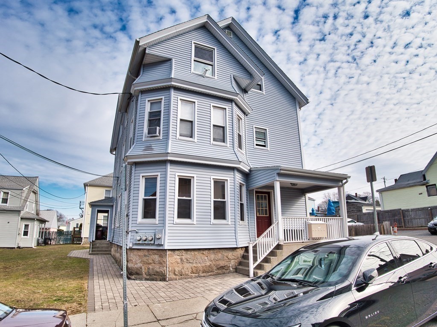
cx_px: 218
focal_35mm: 20
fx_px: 252
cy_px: 164
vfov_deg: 66.0
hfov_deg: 81.7
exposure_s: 1/1000
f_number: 5
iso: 200
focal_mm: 10
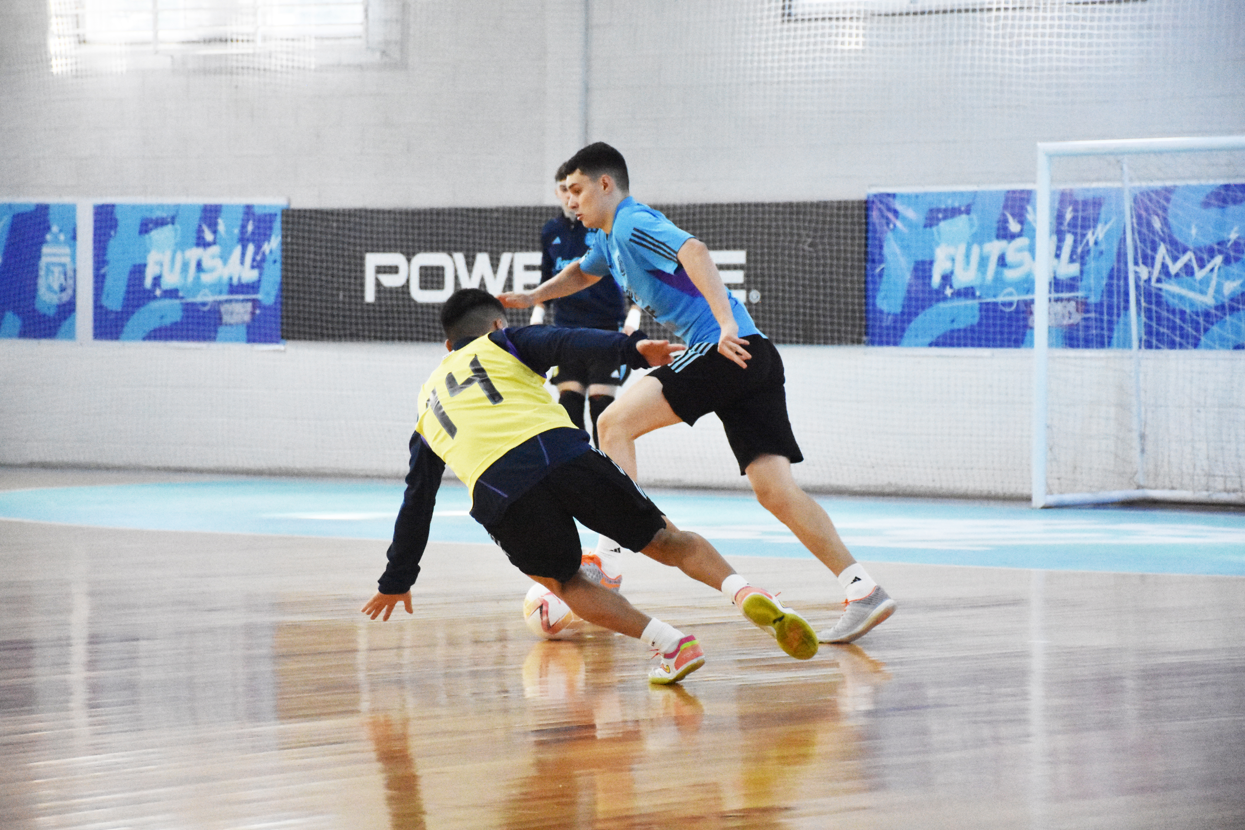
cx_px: 622
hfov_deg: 15.2
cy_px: 415
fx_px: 4668
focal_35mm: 135
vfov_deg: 10.2
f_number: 5.6
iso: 6400
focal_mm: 90
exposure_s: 1/1000
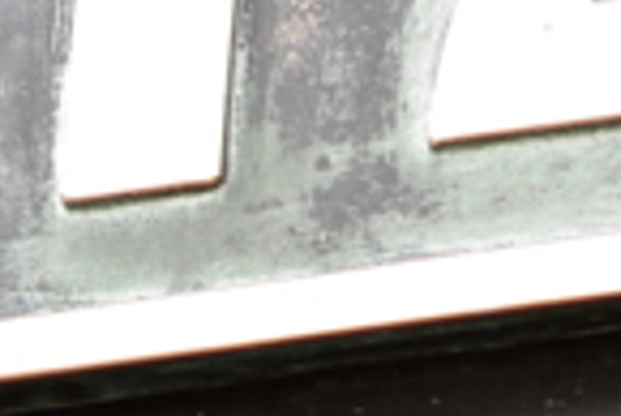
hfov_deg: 2.8
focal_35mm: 738
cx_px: -347
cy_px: 1171
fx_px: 12743
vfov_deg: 1.9
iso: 100
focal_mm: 70
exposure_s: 1/125
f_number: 3.5
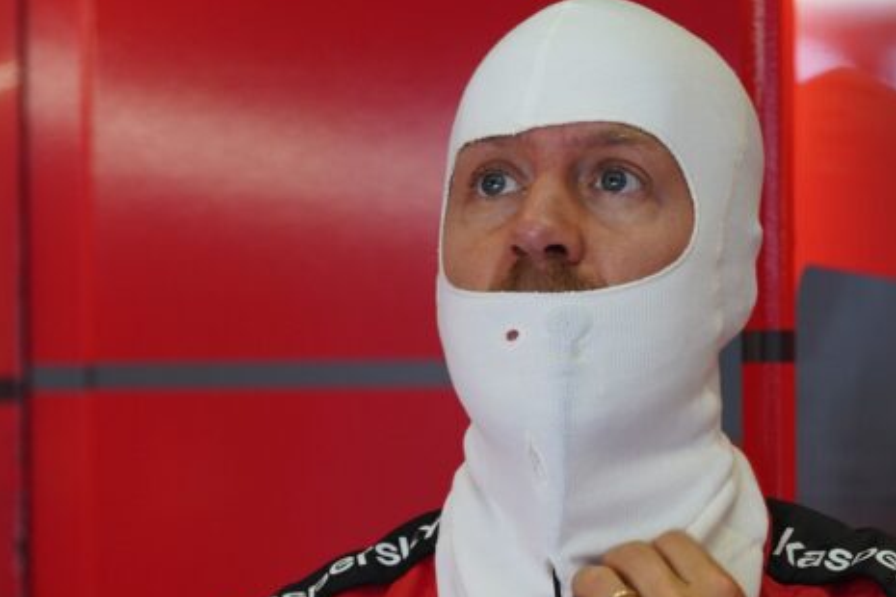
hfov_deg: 8.5
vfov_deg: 5.7
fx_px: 6048
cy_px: 429
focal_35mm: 243
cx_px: 701
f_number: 4.5
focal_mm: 147
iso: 1600
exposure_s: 1/100
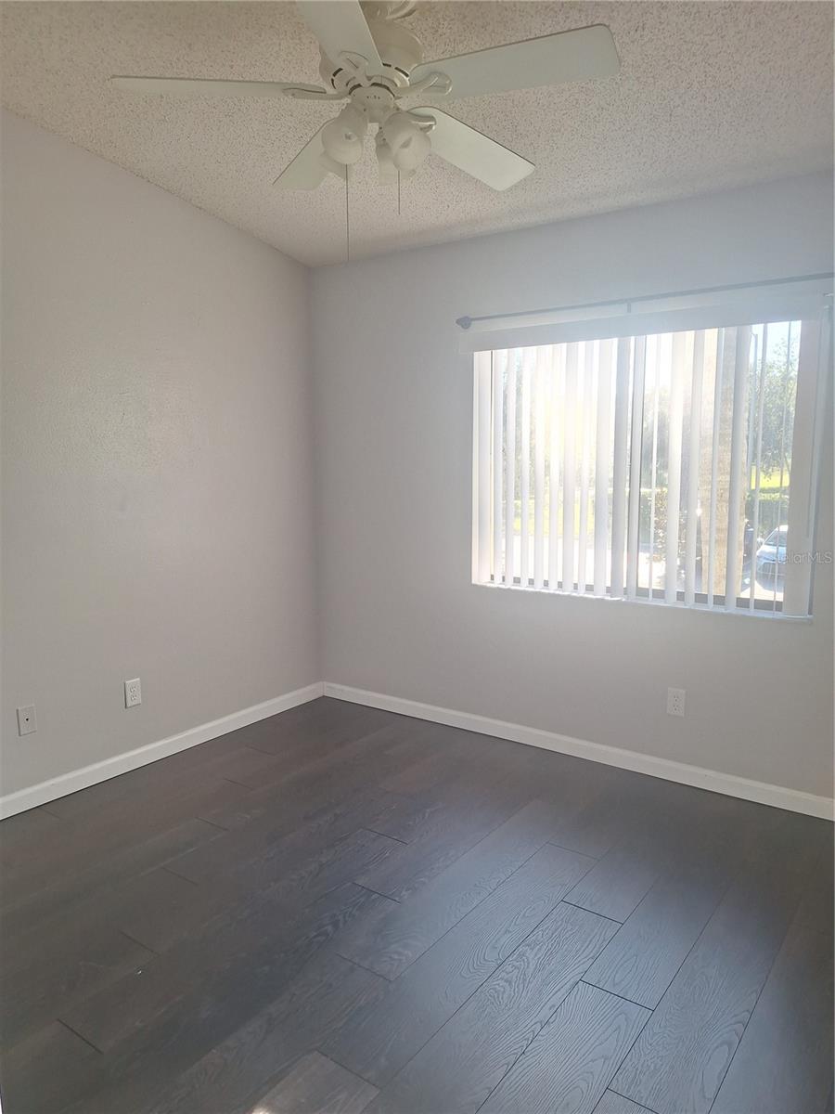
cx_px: 418
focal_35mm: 23
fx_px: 740
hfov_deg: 58.9
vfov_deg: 73.9
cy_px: 557
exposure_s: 1/144
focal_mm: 5.54
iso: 40
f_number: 1.8
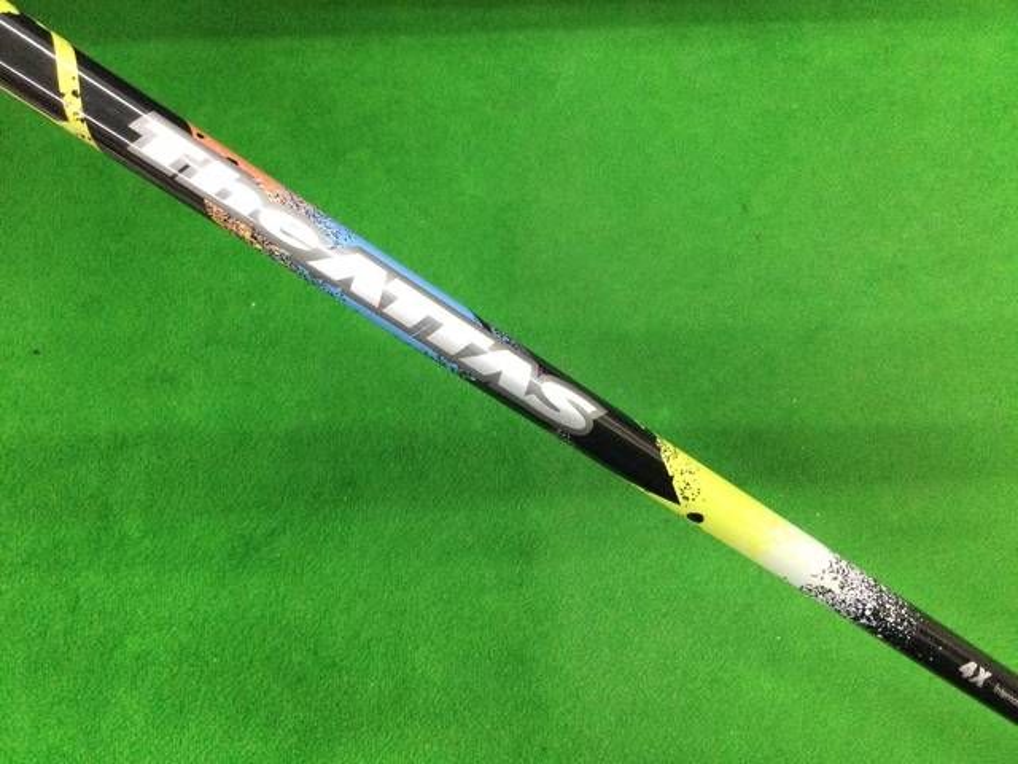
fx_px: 912
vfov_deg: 45.4
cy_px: 382
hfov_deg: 58.4
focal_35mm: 31
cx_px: 509
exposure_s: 1/30
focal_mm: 3.3
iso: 160
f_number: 2.4
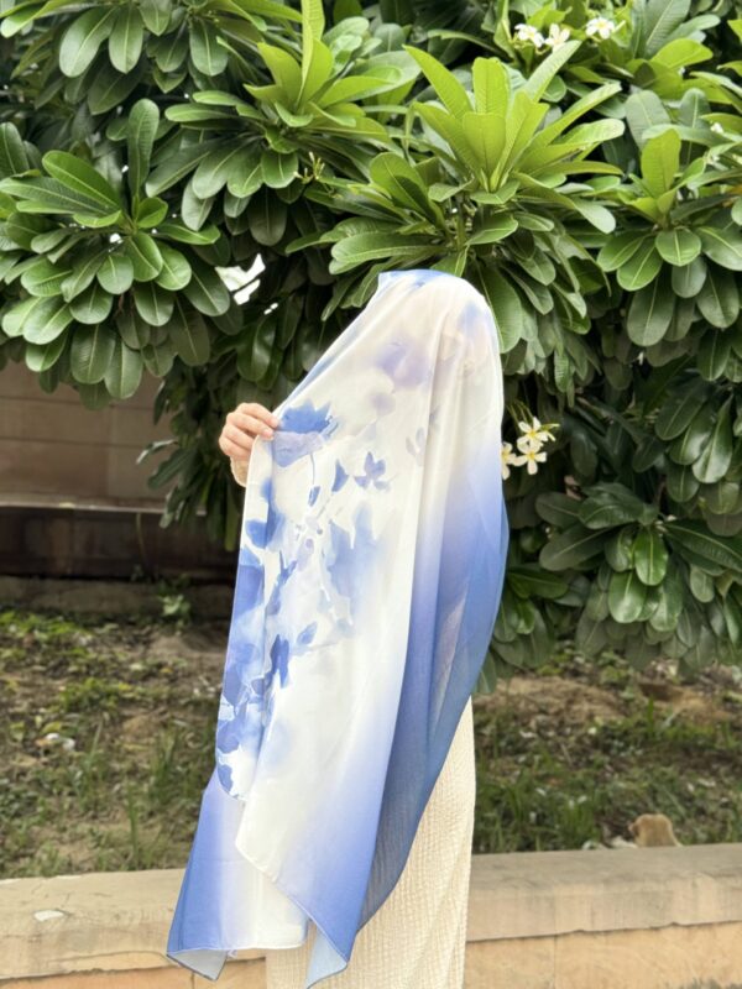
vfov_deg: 39.7
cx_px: 371
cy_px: 494
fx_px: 1372
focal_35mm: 48
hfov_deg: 30.3
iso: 64
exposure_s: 1/372
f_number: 1.78
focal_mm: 6.76
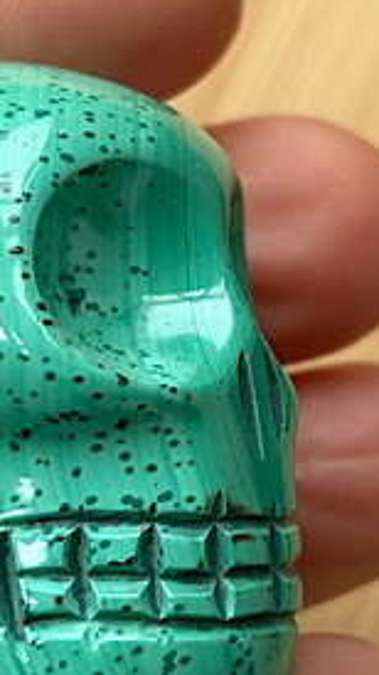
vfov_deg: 46.2
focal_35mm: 44
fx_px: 787
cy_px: 397
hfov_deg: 26.2
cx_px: 39
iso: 50
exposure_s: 1/301
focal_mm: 5.7
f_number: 1.5
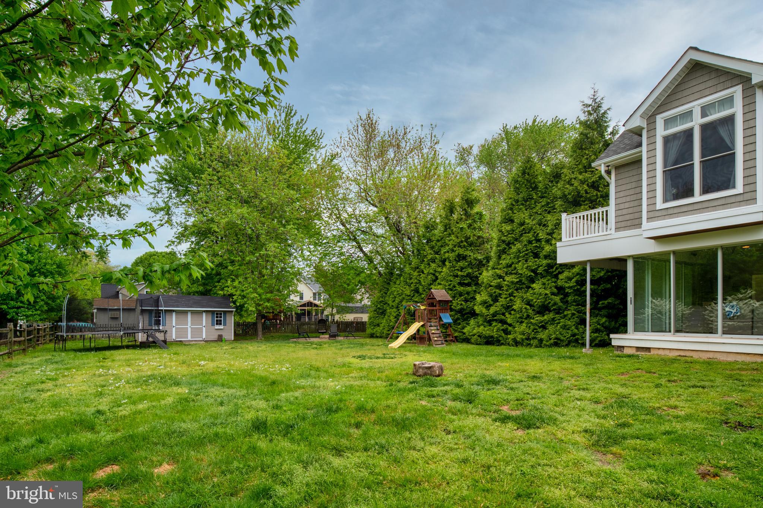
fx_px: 403
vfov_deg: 64.5
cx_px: 382
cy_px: 254
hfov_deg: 86.9
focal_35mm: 19
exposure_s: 1/160
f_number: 16
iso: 320
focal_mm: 19
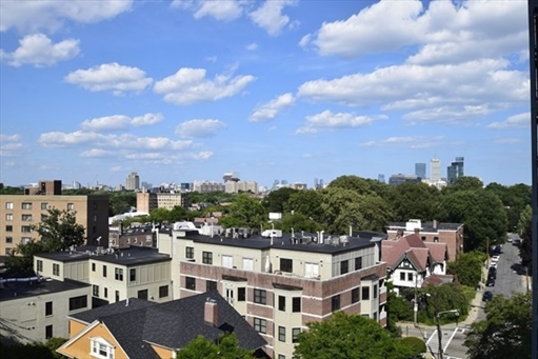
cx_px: 269
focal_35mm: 30
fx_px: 448
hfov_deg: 61.9
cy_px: 180
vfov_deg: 43.6
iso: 320
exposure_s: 1/500
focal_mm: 20
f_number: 11
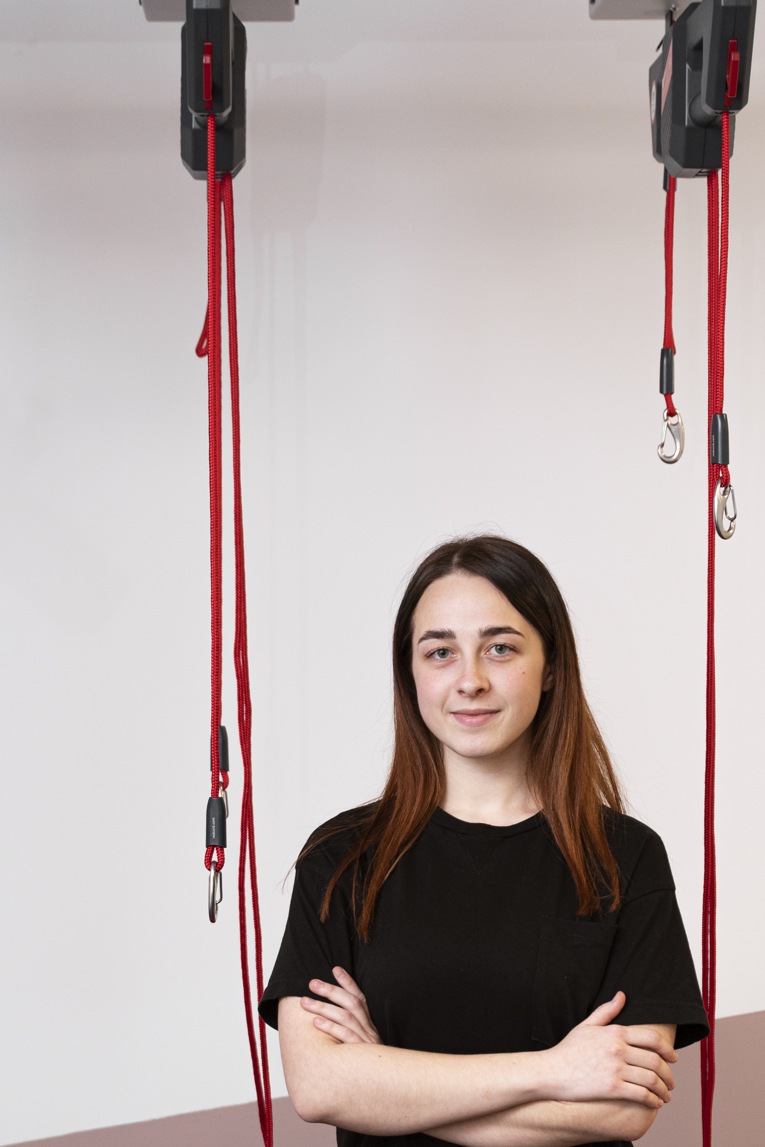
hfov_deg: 13.8
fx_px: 3154
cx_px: 283
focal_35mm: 99
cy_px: 1110
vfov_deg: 20.1
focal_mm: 46
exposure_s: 1/160
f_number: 2.8
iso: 250
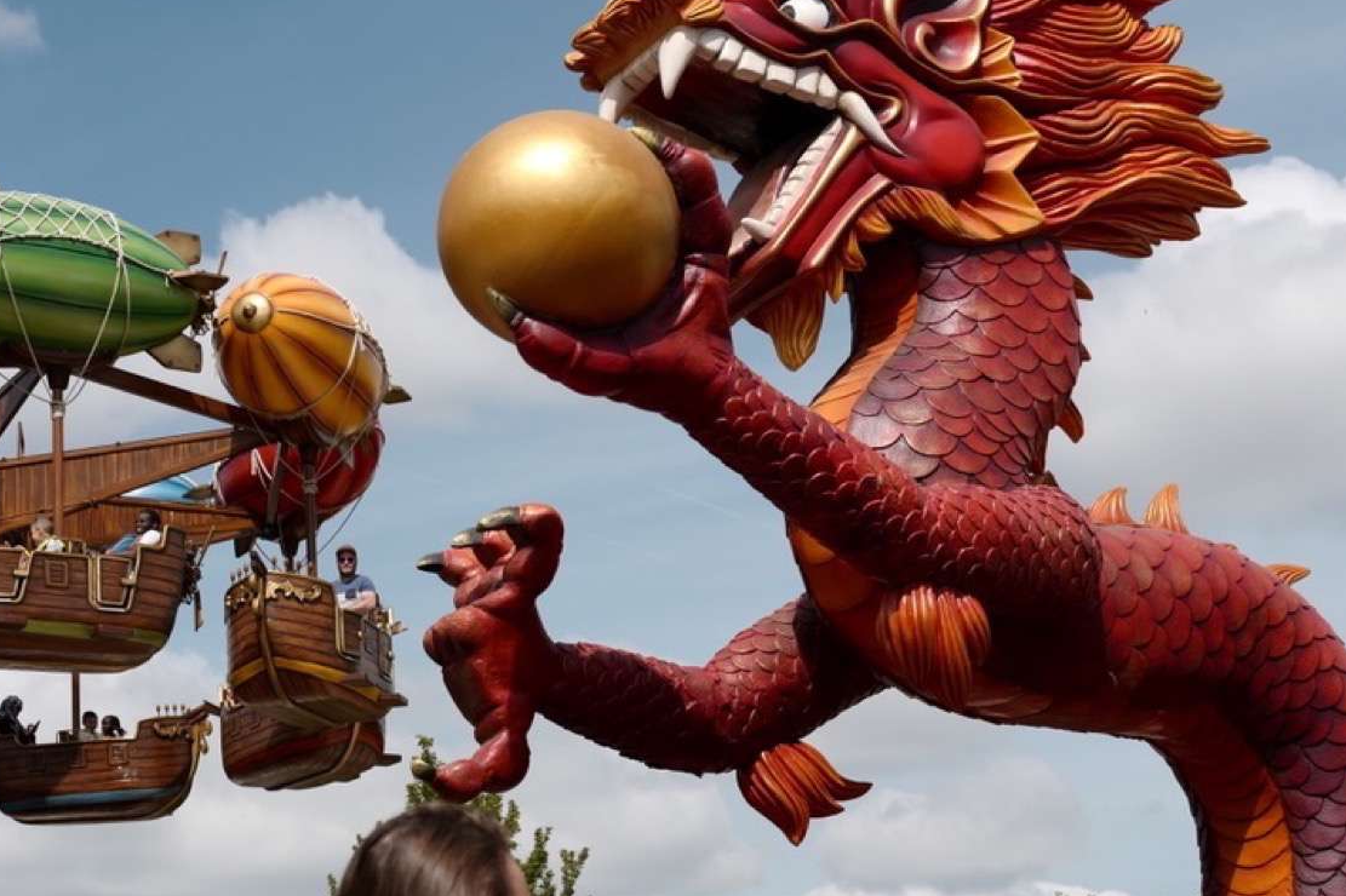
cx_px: 190
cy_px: 542
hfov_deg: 27.3
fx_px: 2691
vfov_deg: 18.9
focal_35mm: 72
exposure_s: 1/320
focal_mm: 40
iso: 50
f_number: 6.3
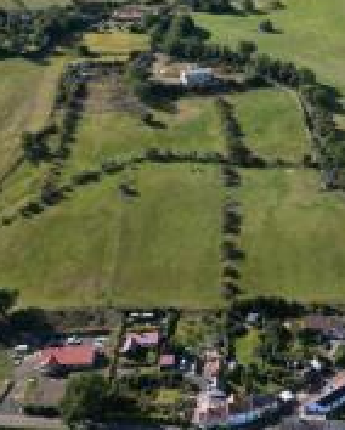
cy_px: 128
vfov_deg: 33.1
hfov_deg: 25.8
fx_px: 714
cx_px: 344
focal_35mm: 56
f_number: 1.7
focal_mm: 6.72
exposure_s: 1/2500
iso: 200
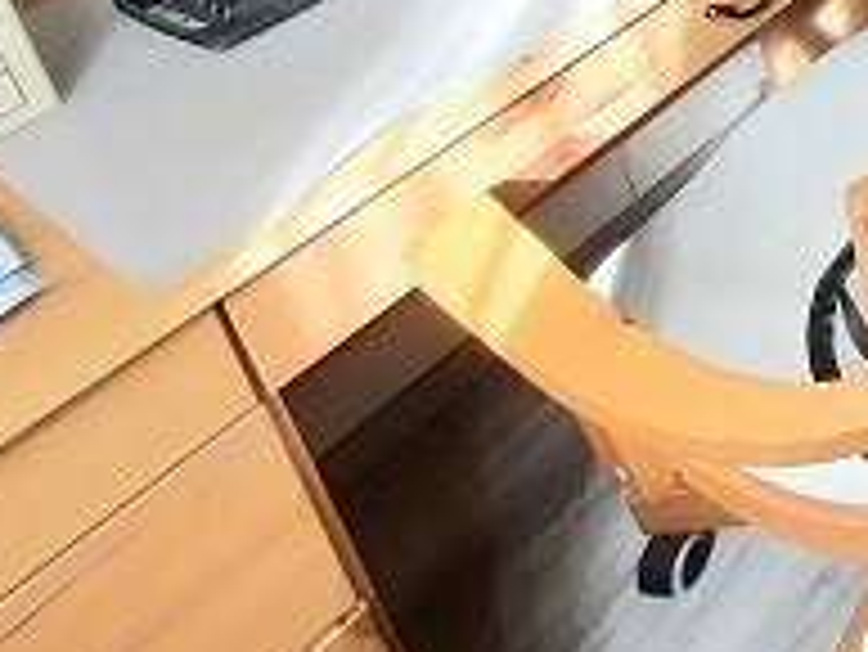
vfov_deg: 23.9
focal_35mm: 43
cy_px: -400
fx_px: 1079
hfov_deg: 29.4
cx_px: 1264
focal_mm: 1.74
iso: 250
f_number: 2.2
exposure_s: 1/50
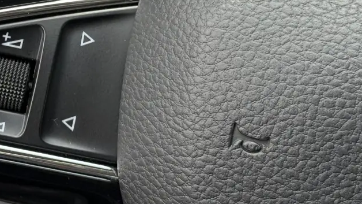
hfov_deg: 17.7
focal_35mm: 120
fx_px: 1152
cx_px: 52
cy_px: -26
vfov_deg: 10.0
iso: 100
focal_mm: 6.76
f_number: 1.78
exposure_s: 1/484
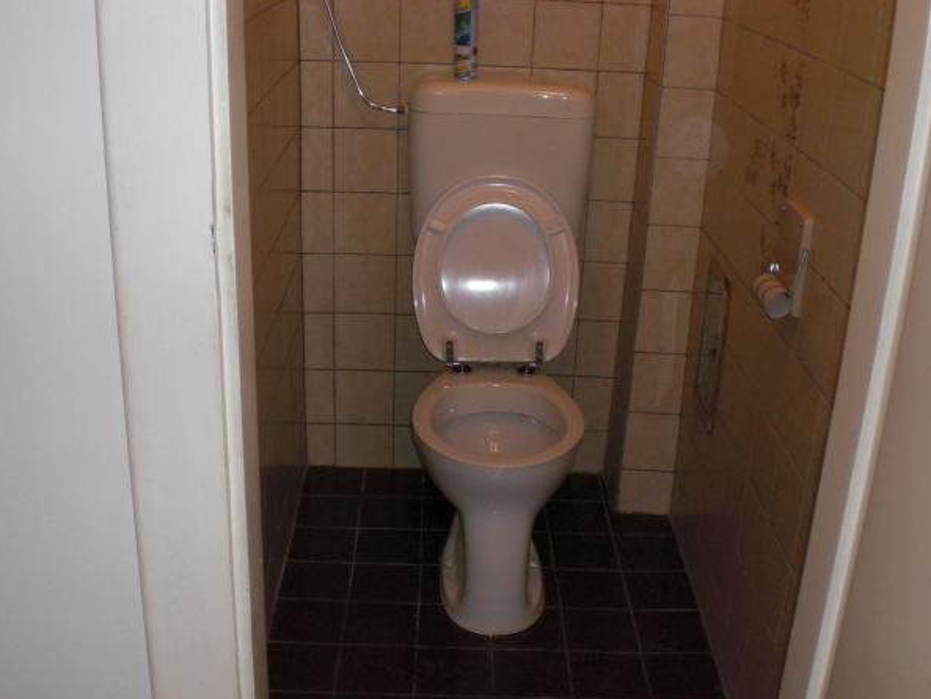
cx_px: 458
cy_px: 363
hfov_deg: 45.8
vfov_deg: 35.1
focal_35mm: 41
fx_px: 1103
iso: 200
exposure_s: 1/60
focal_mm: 6.3
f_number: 3.1
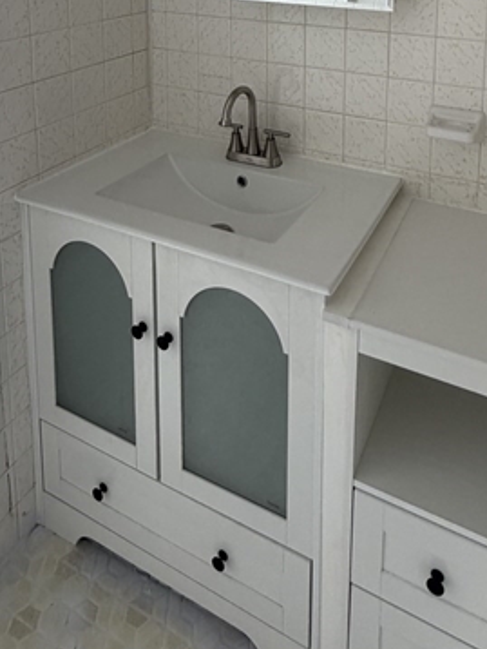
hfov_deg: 46.4
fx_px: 562
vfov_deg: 49.6
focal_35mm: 30
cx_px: 304
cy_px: 9
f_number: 2.2
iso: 100
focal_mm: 2.22
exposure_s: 1/121
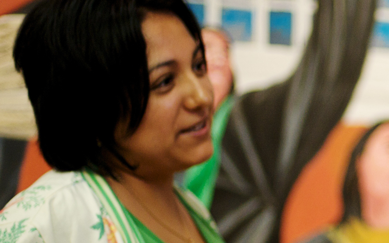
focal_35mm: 158
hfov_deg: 12.8
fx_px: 1675
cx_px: 527
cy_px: 152
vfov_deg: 8.3
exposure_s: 1/320
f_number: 1.4
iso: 800
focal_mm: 50
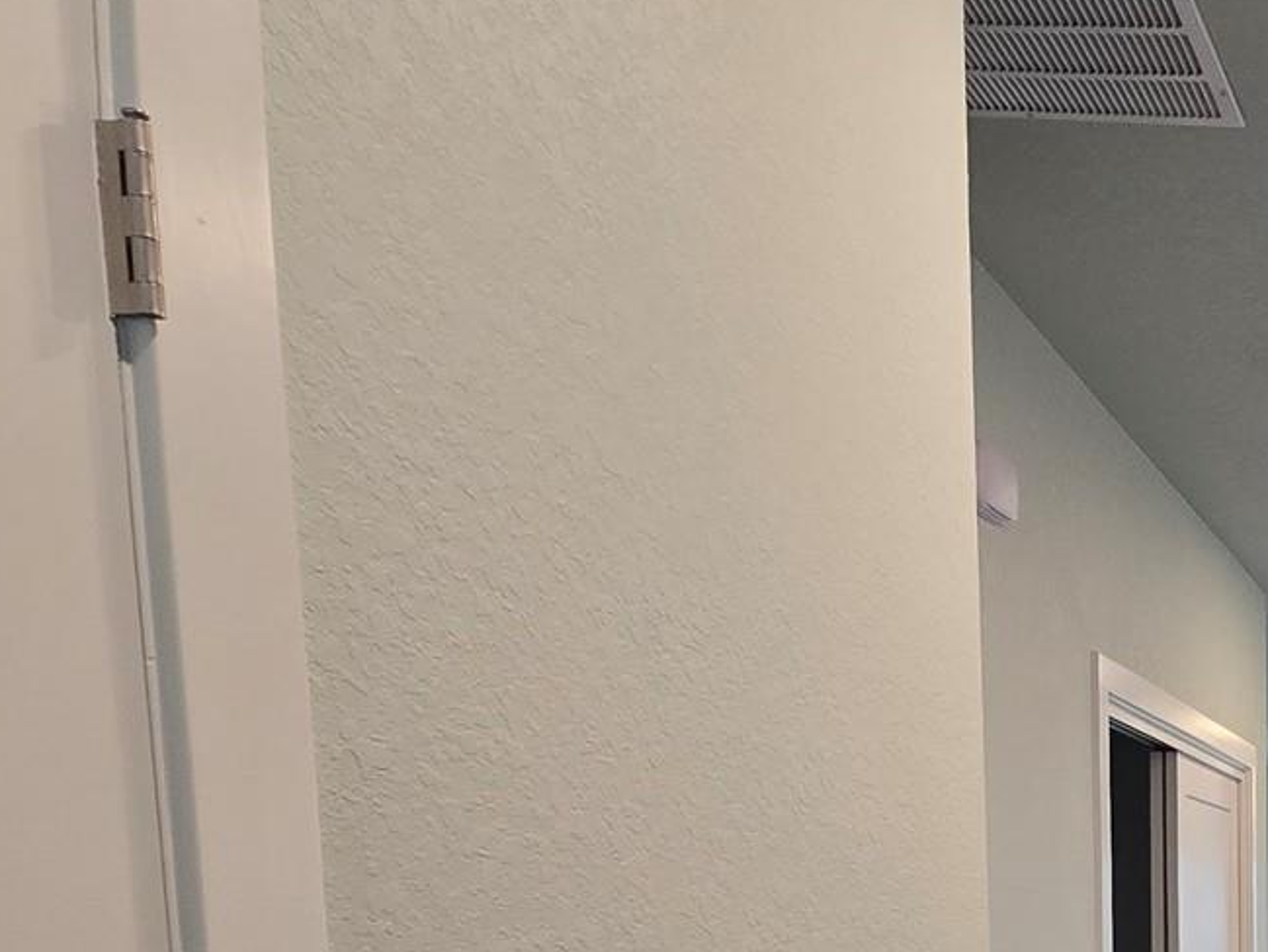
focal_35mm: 41
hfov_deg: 33.7
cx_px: 1633
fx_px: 1502
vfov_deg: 30.0
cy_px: 1144
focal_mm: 2.2
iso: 160
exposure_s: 1/60
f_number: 2.2
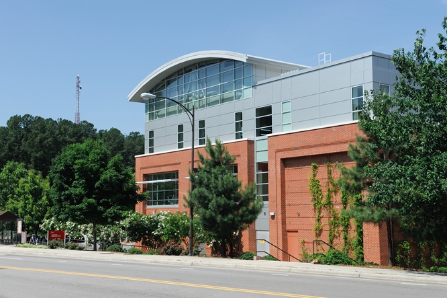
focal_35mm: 52
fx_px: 645
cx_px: 224
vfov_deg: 26.0
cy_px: 149
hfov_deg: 38.2
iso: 320
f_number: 8
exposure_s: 1/640
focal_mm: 52
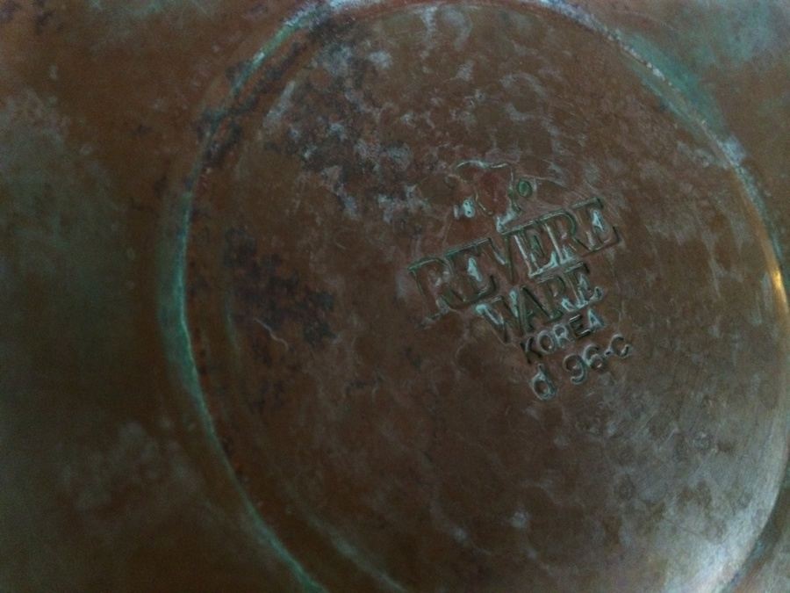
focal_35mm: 30
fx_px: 685
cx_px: 395
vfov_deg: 46.8
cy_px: 296
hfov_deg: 60.0
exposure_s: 1/15
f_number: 2.2
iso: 500
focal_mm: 4.12
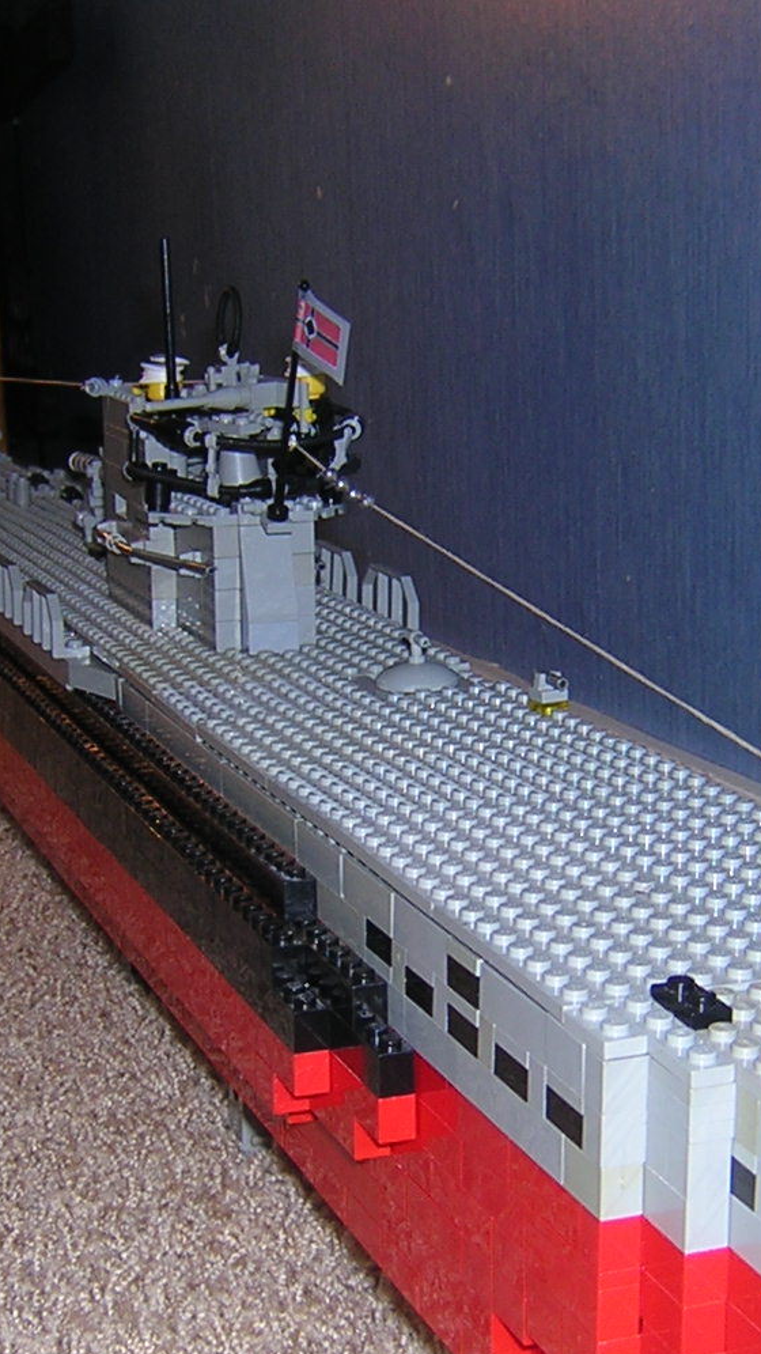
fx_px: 2261
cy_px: 761
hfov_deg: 19.1
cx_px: 497
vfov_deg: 33.3
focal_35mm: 63
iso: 100
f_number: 2.6
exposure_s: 1/60.1
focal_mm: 4.7
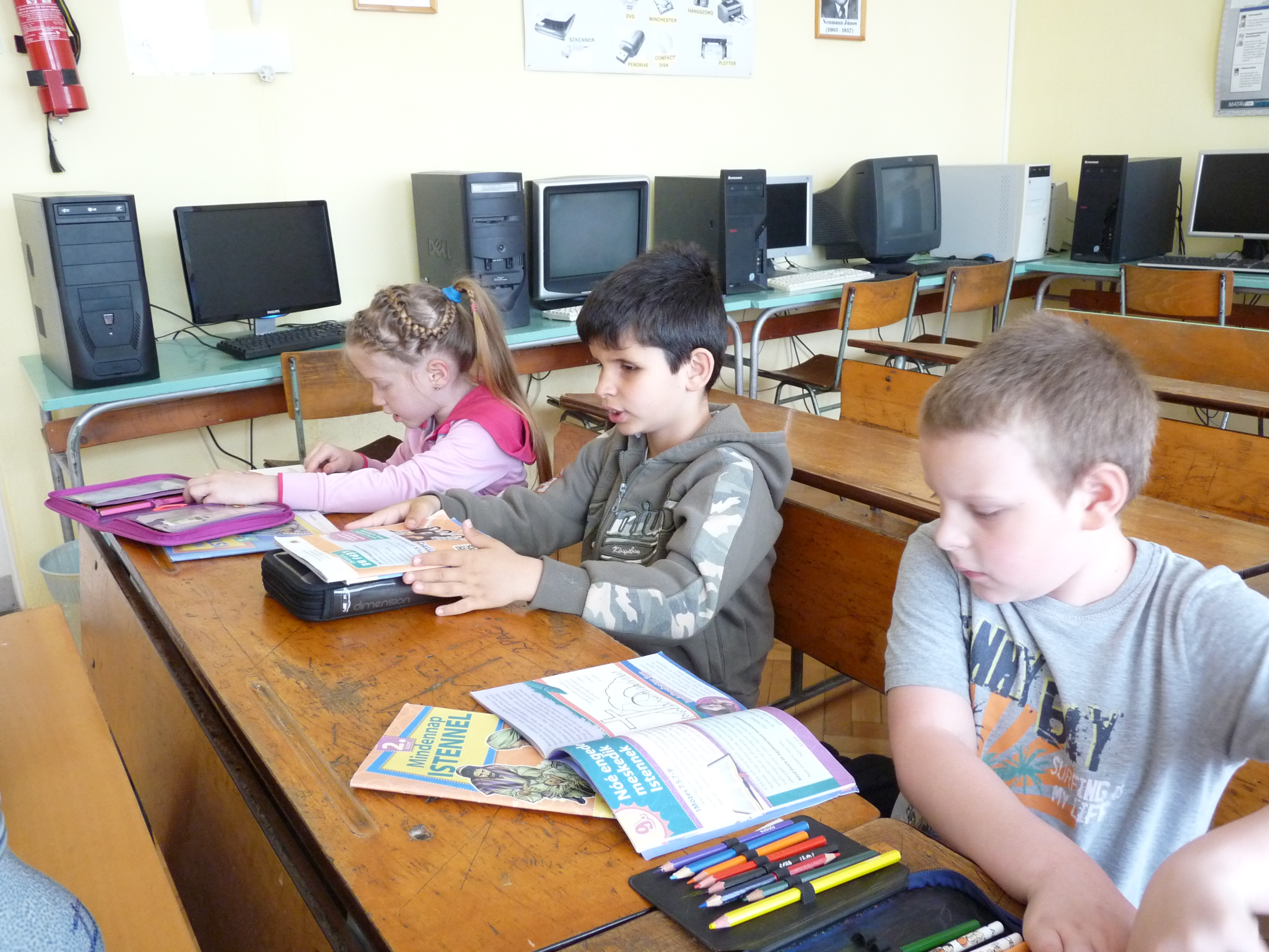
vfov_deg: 51.4
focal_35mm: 27
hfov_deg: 65.3
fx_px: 990
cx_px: 634
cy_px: 476
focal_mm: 4.8
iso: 400
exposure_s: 1/20
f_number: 2.8
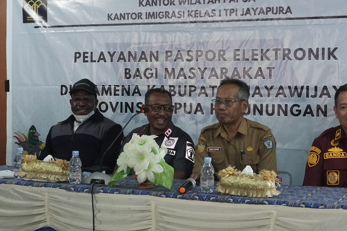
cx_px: 159
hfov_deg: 27.0
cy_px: 114
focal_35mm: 75
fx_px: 723
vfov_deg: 18.2
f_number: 5.6
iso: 6400
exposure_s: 1/160
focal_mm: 28
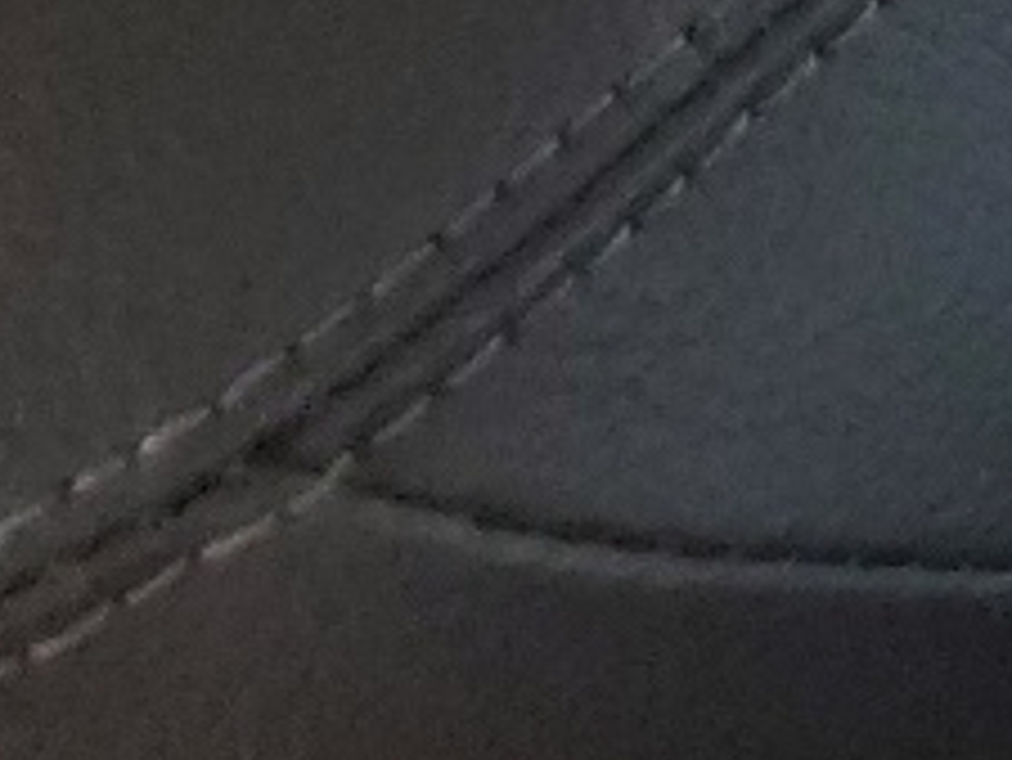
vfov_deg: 7.0
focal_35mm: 185
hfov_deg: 8.6
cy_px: -1763
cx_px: 3198
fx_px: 5411
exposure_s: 1/185
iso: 50
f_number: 1.5
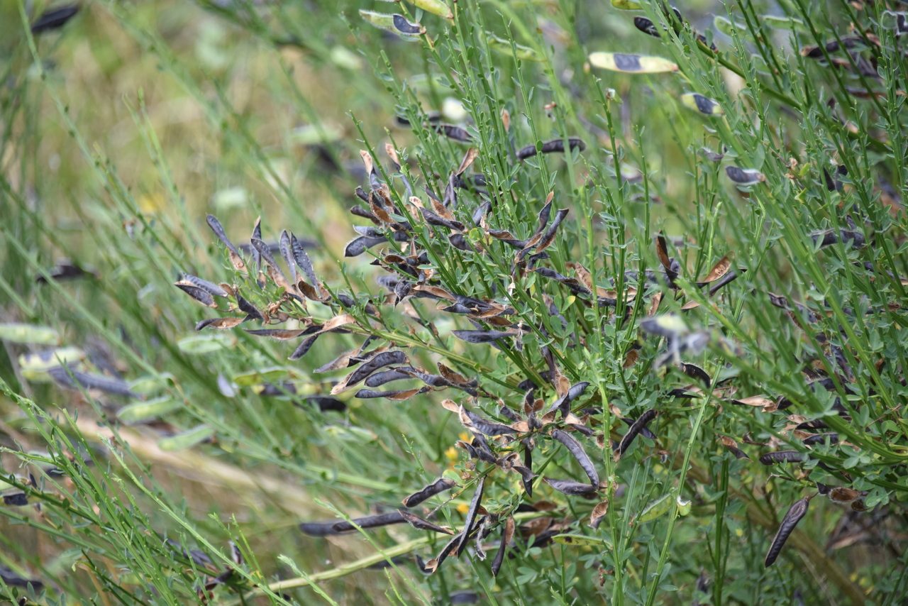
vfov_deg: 4.6
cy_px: 303
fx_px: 7568
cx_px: 454
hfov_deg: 6.9
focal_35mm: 300
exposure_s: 1/640
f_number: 5.6
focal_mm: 300
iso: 1000
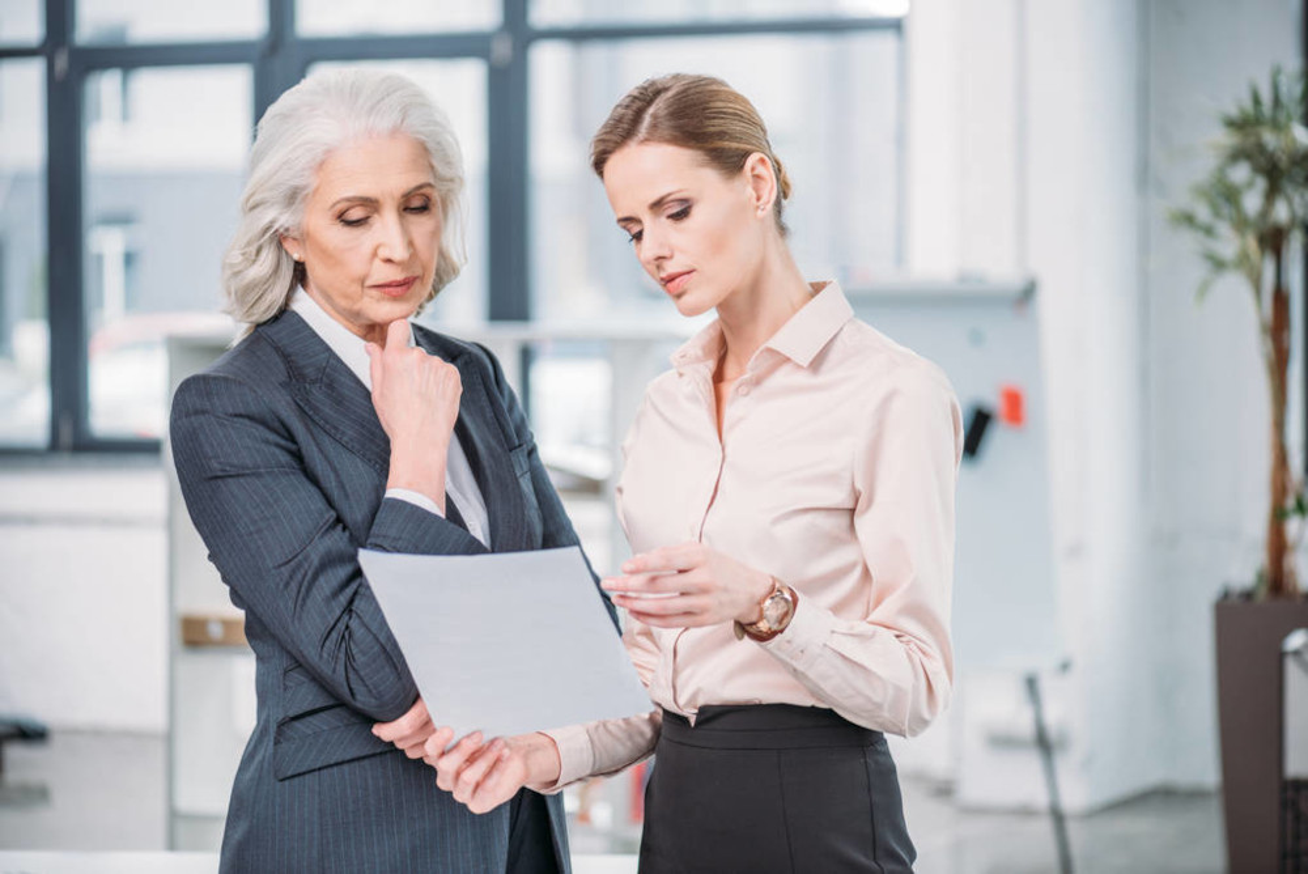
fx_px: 3817
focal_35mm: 105
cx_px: 654
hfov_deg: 19.4
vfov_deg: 13.1
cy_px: 437
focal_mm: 105
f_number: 3.2
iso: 200
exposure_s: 1/125
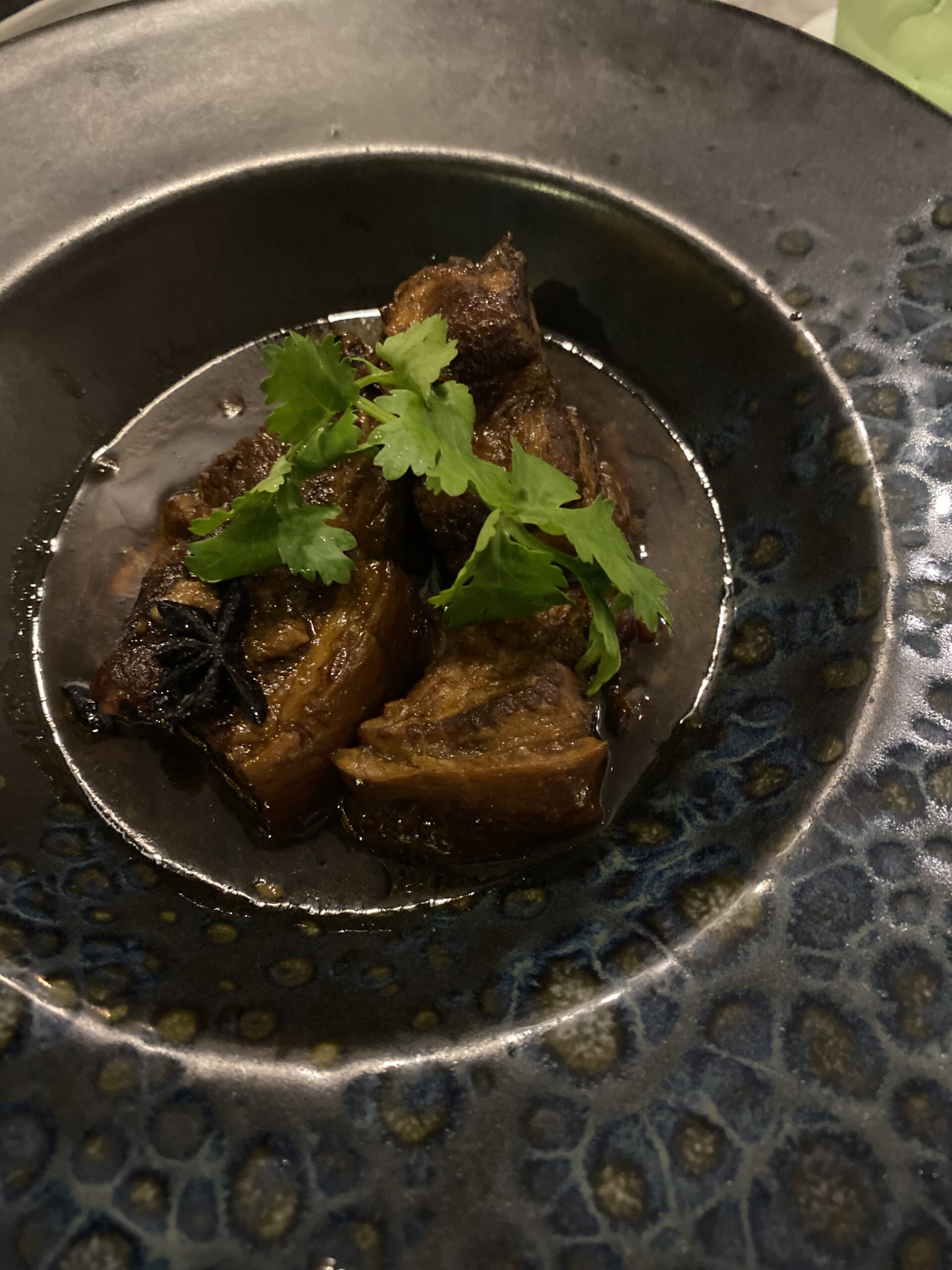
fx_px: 953
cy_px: 635
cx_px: 476
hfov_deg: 53.1
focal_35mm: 26
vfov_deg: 67.3
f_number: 1.8
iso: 1000
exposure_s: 1/20
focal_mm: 4.25
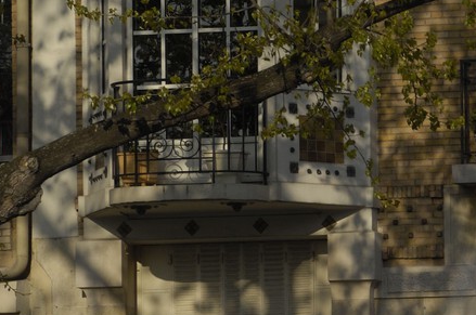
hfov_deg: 5.3
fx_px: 5055
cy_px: 471
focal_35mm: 383
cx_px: 860
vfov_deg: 3.6
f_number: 7.1
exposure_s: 1/500
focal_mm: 70
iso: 100
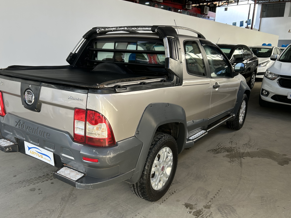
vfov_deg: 46.7
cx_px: 127
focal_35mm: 30
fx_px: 252
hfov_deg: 59.8
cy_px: 119
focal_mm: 5.7
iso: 32
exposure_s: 1/121
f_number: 1.5
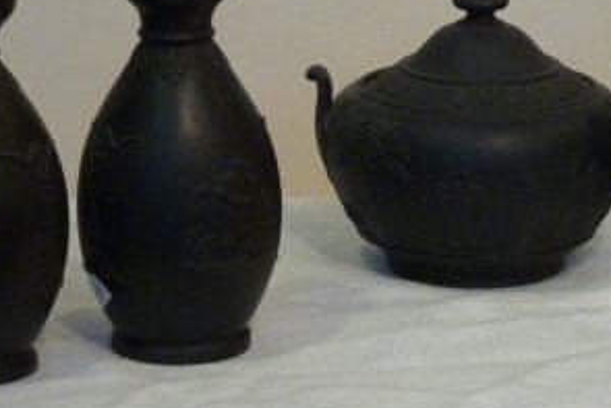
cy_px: 75
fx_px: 3447
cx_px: 435
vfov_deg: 6.8
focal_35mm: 203
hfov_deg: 10.1
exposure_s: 1/30
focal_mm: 15.8
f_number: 4.3
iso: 400
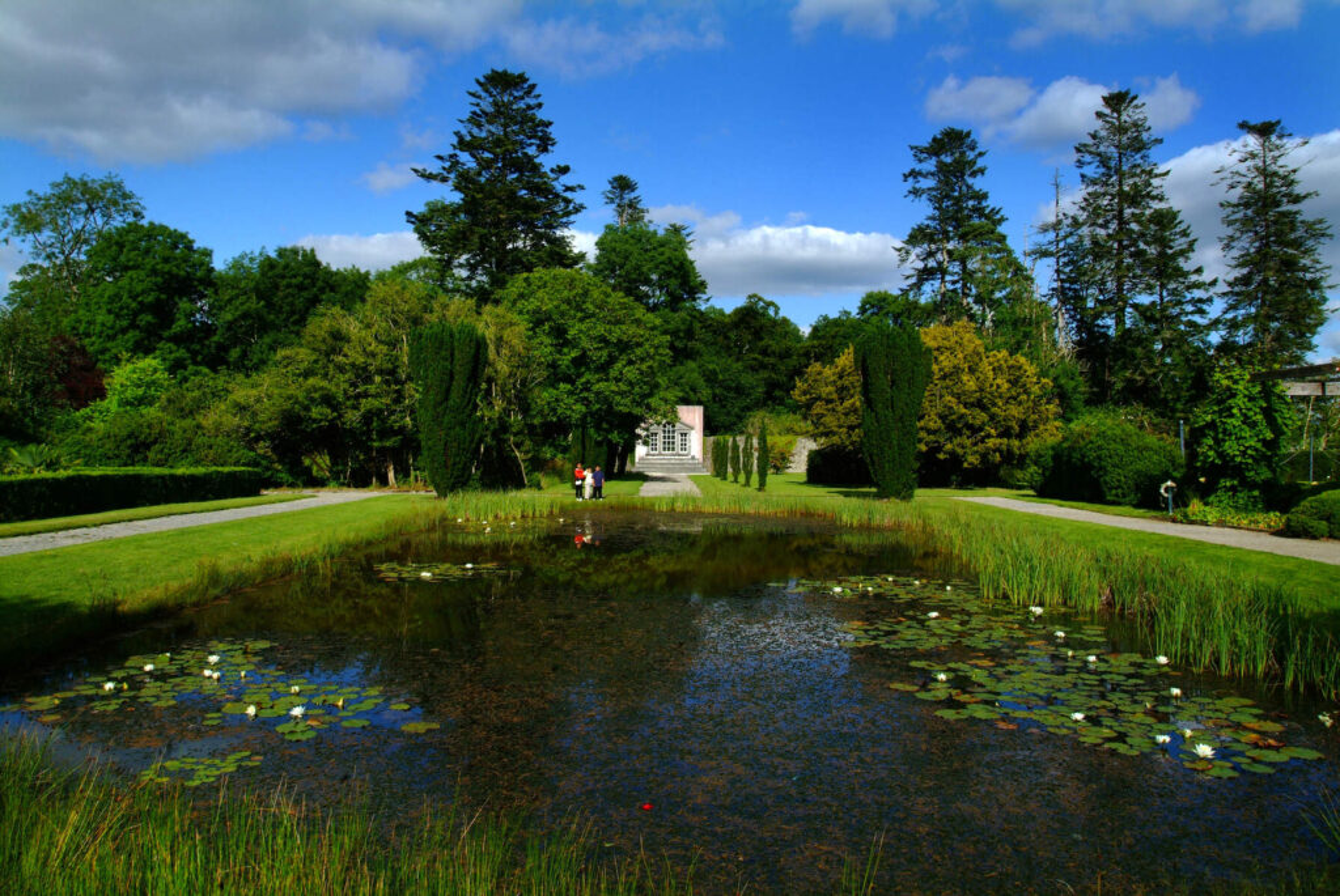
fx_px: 969
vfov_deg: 49.7
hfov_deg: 69.3
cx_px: 670
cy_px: 448
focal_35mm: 26
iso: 100
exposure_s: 1/125
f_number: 13
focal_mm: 17
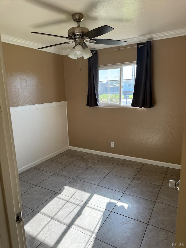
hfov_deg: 56.8
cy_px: 124
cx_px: 93
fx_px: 172
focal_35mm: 24
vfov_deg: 71.6
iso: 80
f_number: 1.78
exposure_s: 1/273
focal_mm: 6.76
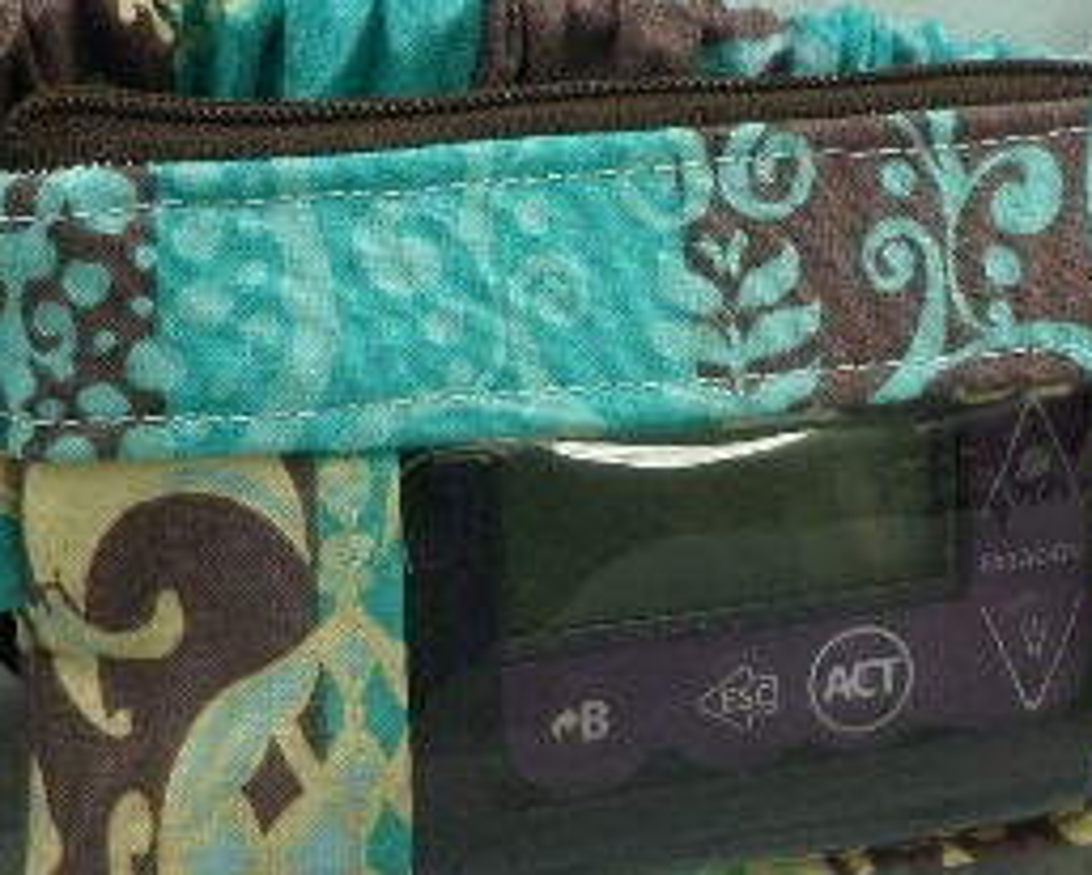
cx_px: 739
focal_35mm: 35
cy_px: 505
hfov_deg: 50.5
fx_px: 1132
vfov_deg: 42.2
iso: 80
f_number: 3.1
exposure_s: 1/30
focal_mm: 4.3
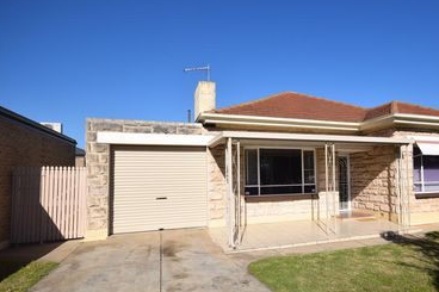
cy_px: 163
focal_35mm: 23
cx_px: 272
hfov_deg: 74.9
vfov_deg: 54.9
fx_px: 280
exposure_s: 1/400
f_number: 10
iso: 200
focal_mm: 12
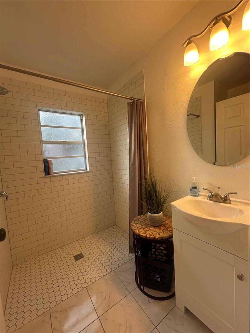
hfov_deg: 85.7
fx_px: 135
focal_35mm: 14
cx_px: 125
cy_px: 166
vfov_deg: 102.1
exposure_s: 1/120
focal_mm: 2.22
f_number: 2.2
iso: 80
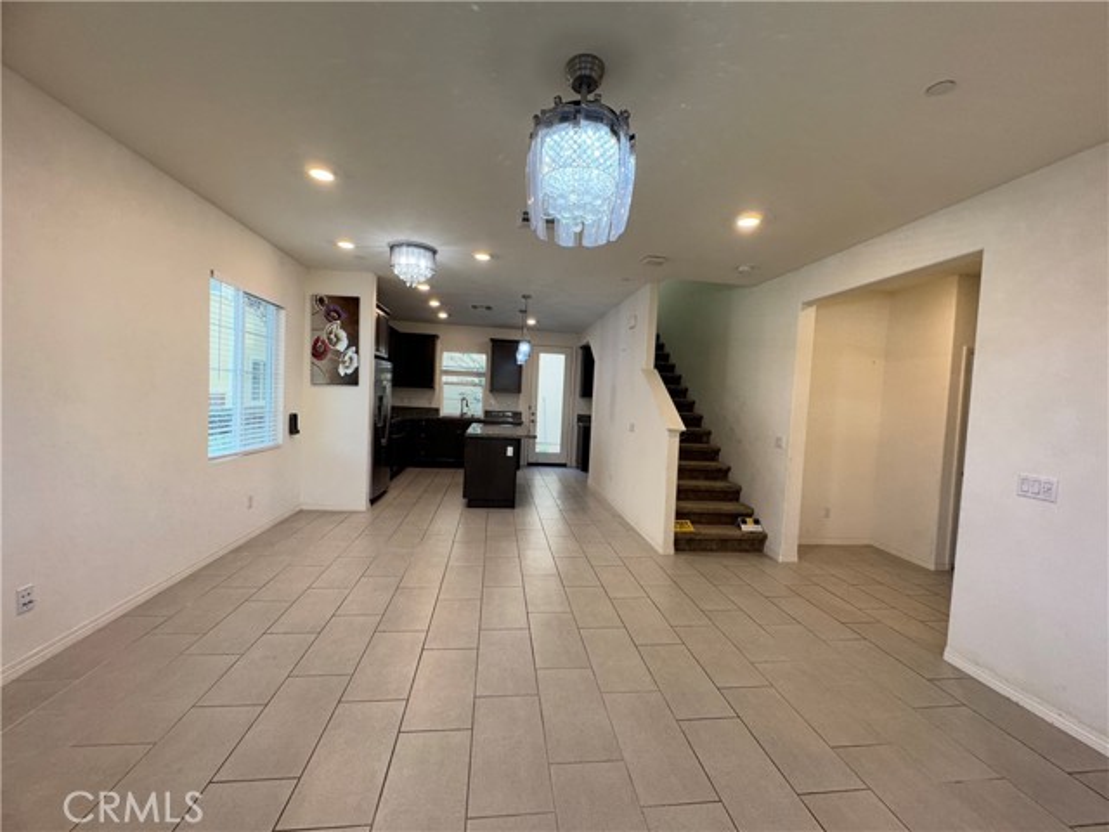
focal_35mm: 14
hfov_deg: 102.1
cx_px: 554
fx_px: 449
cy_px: 416
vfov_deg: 85.7
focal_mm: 2.22
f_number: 2.2
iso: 200
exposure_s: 1/120
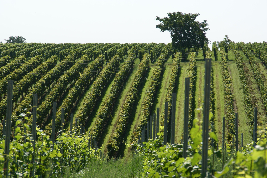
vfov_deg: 7.6
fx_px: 1335
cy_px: 89
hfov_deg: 11.4
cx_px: 134
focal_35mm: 180
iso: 100
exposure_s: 1/320
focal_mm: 120
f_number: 9
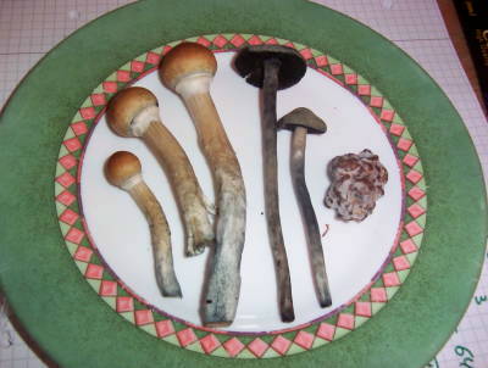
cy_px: 184
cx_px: 244
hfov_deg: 51.2
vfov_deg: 39.8
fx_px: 509
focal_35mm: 36
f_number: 2.76
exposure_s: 1/30
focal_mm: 5.54
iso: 140
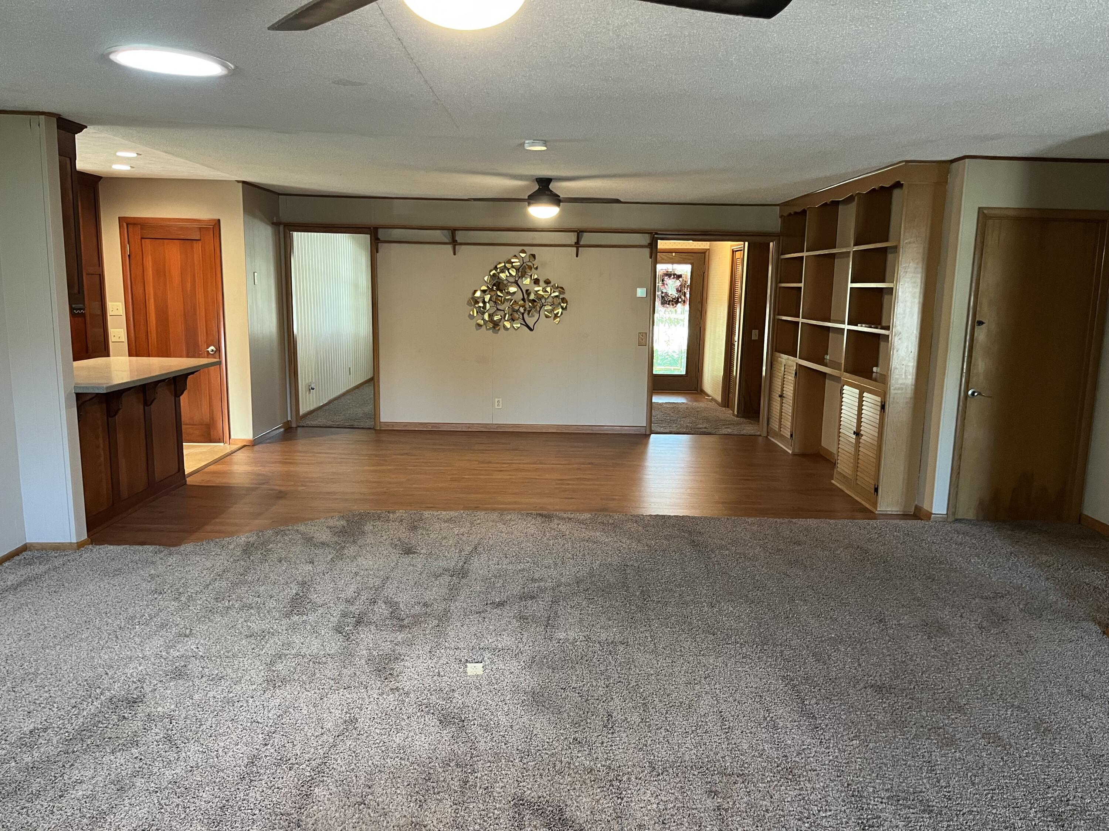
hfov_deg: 67.3
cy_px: 416
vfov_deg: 53.1
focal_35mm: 26
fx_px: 833
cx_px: 554
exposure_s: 1/60
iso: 400
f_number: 1.6
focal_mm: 5.1
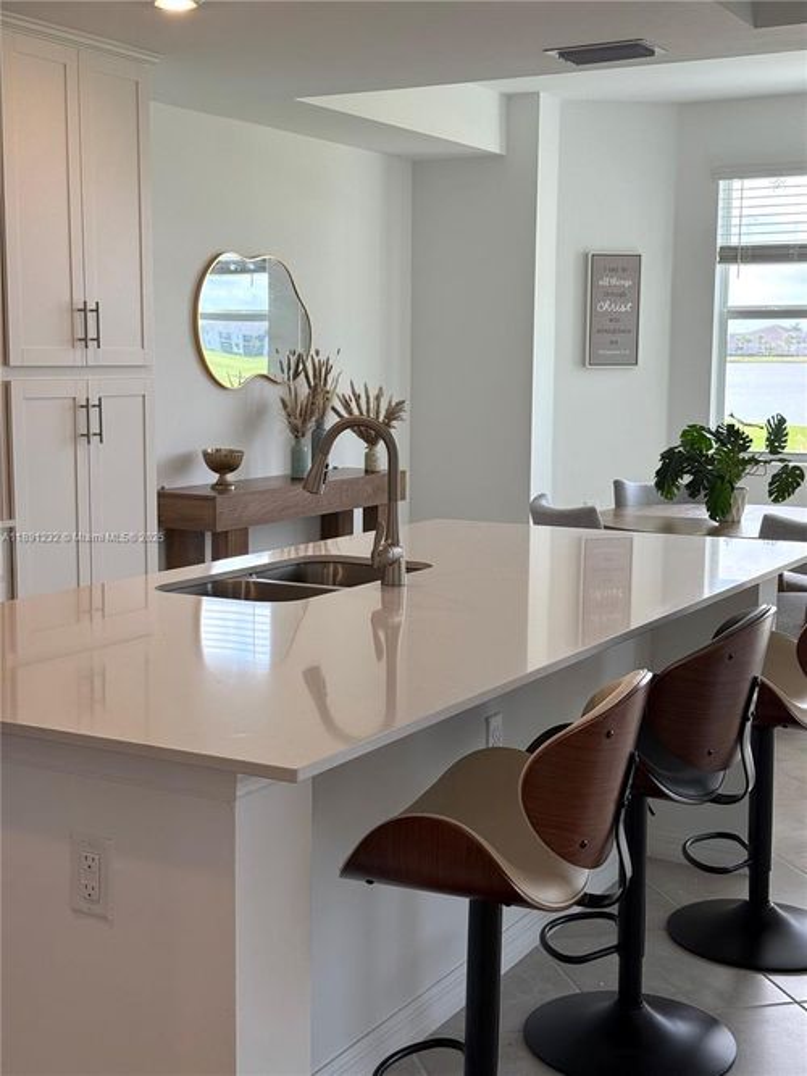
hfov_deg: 30.3
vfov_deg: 39.7
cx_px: 404
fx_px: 1493
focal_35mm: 48
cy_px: 538
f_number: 1.78
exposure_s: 1/225
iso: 64
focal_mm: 6.76
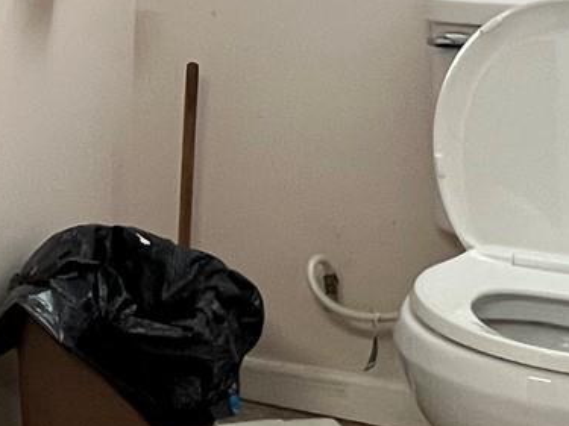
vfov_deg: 20.1
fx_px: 1167
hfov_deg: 23.8
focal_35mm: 71
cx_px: -190
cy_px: 9
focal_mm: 1.57
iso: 400
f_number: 1.8
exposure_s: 1/60
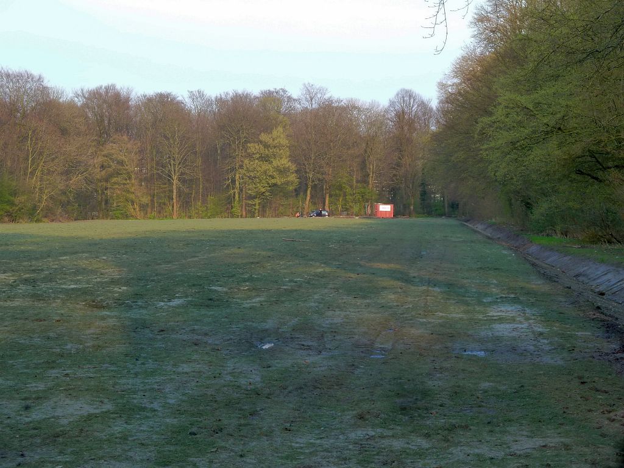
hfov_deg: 18.9
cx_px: 312
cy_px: 234
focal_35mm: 104
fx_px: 1875
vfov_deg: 14.2
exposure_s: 1/60
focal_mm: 17
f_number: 4.3
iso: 125
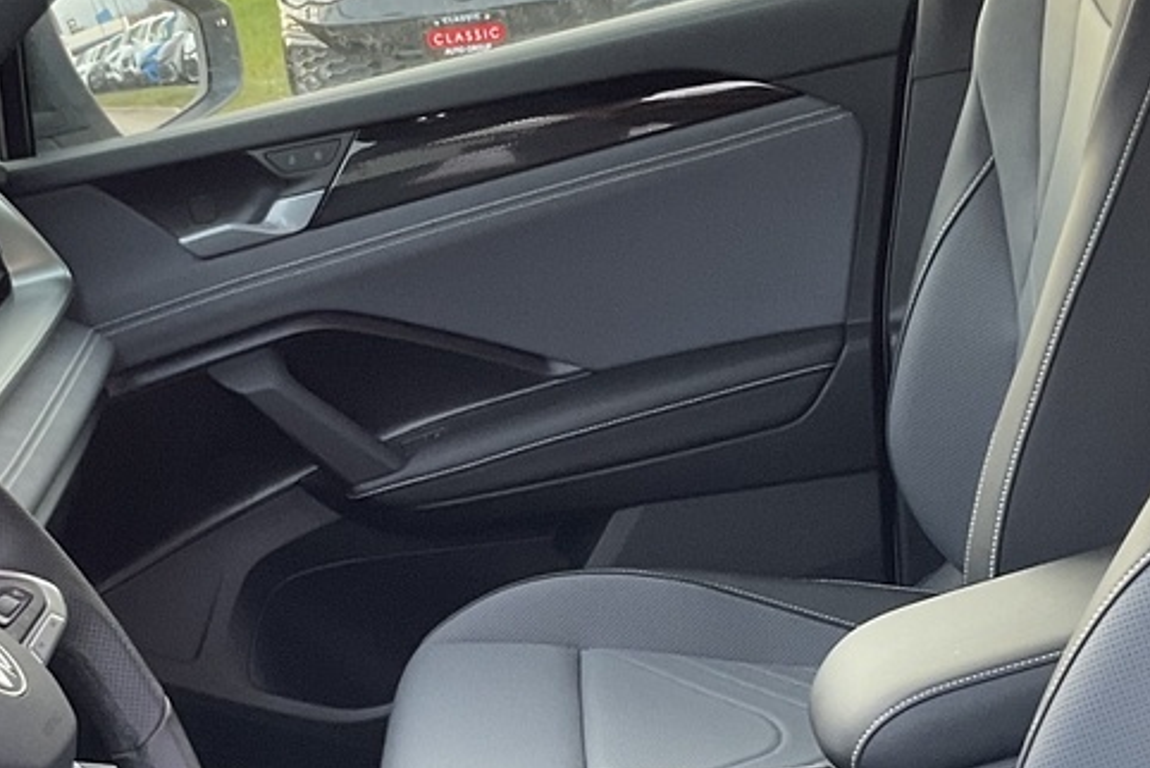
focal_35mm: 64
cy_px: 199
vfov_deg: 21.1
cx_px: 592
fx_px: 2046
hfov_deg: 31.4
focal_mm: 3
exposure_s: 1/91
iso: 64
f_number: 1.8
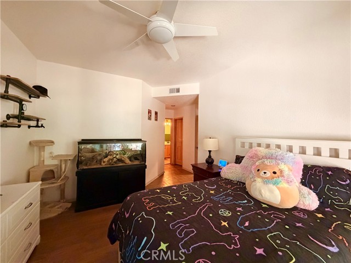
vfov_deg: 85.7
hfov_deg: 102.1
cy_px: 132
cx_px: 176
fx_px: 142
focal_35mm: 14
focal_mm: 2.22
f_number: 2.2
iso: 1000
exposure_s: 1/60
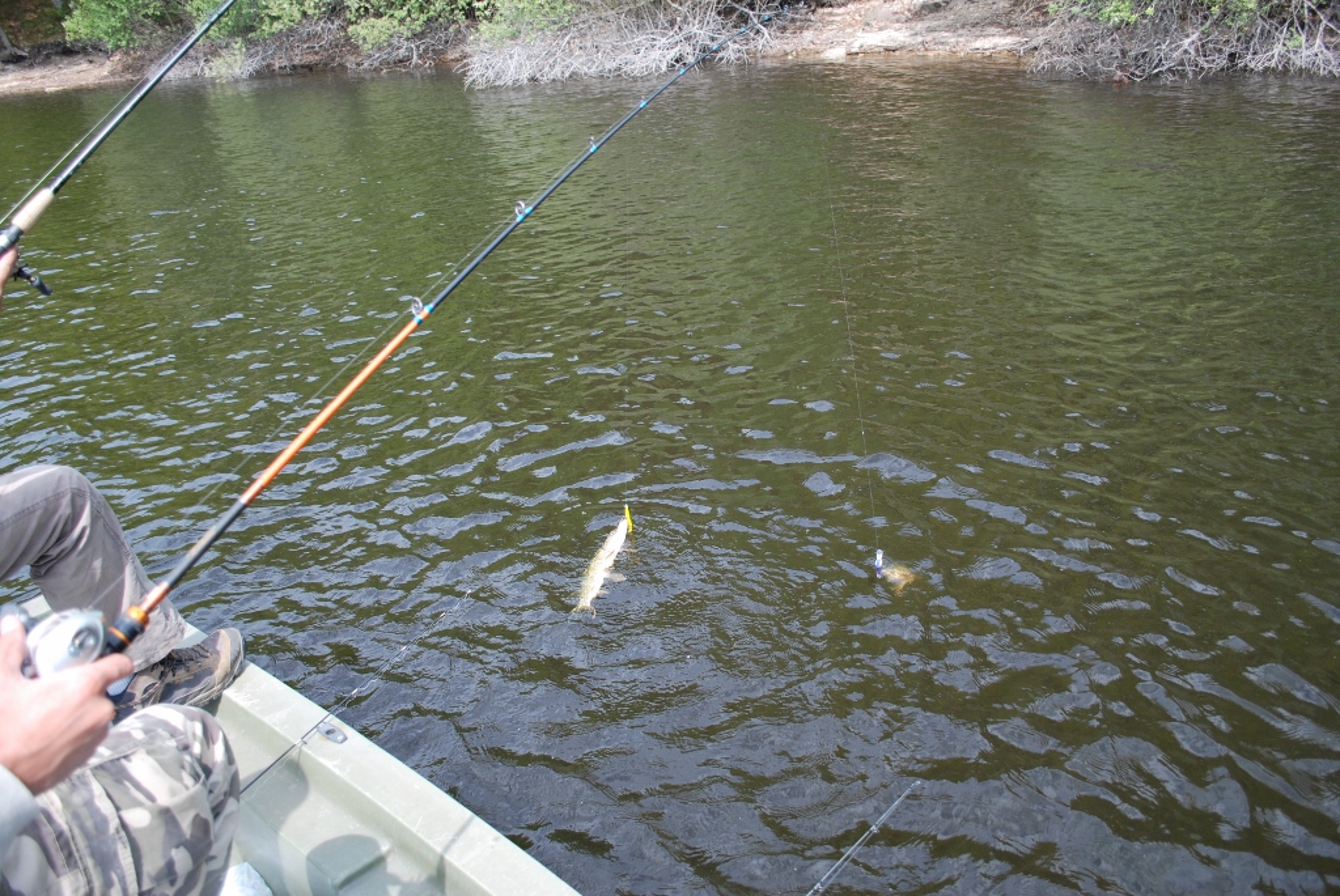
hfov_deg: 67.3
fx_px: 1006
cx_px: 670
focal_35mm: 27
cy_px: 448
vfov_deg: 48.0
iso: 180
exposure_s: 1/500
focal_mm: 18
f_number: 3.5
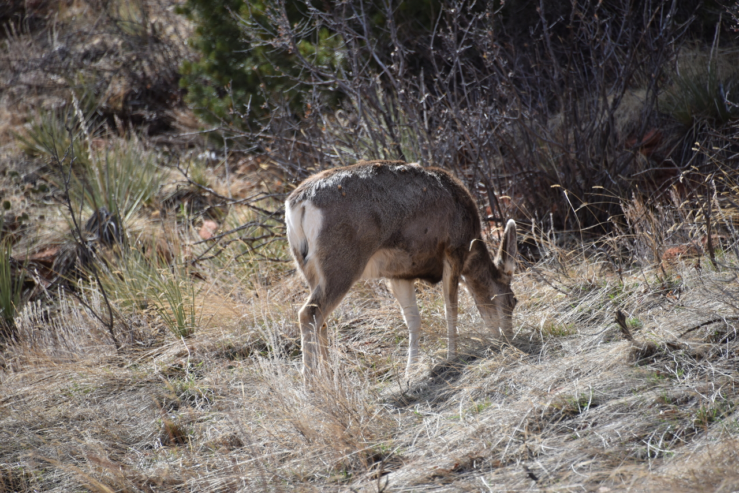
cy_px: 246
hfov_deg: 6.9
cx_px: 370
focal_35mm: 300
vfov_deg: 4.6
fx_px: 6159
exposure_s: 1/640
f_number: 5.6
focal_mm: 300
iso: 280
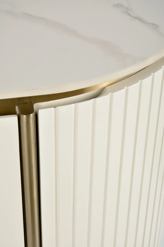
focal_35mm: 87
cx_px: 82
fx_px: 594
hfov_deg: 15.7
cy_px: 124
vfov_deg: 23.4
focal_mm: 58
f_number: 9.5
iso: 160
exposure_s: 1/15
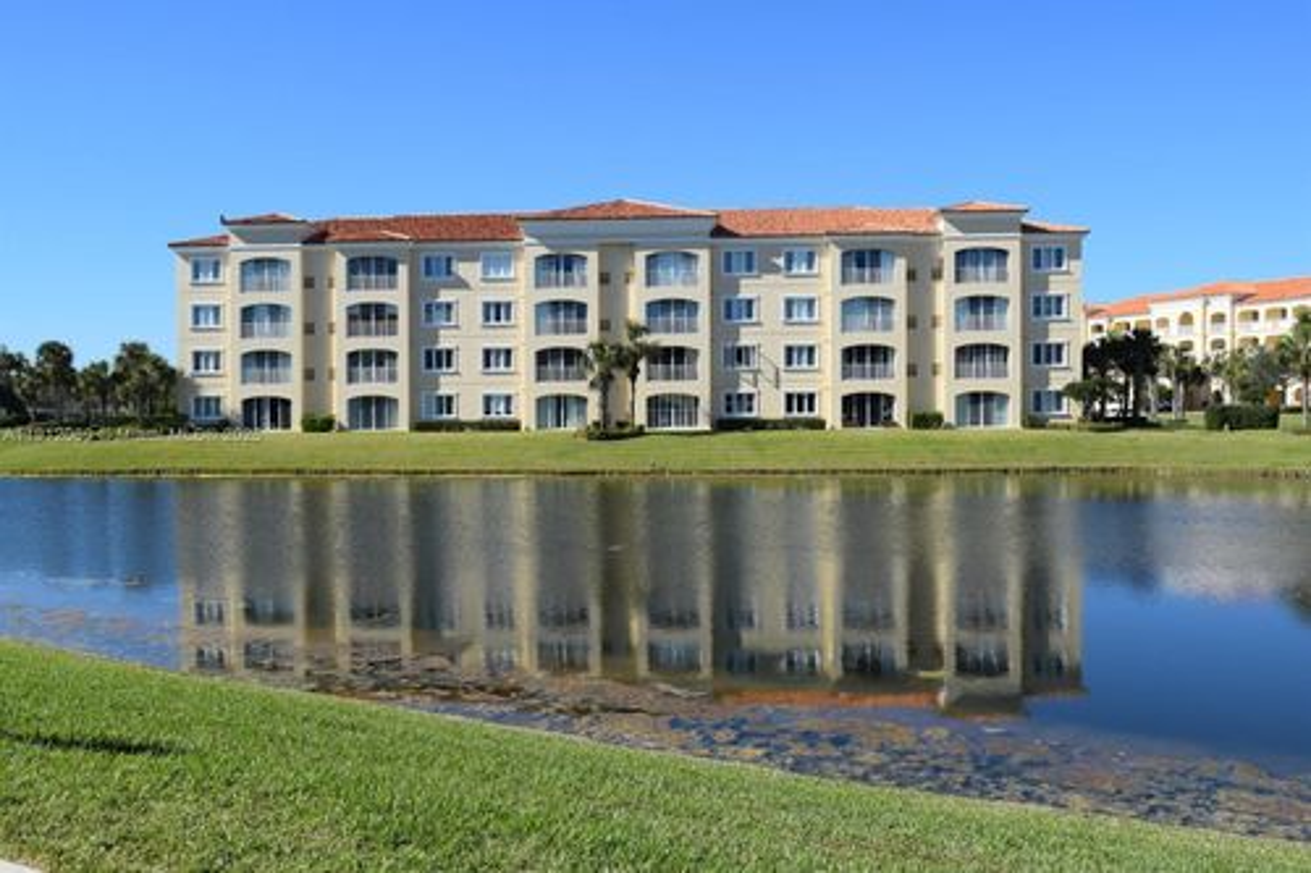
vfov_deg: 38.3
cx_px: 656
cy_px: 436
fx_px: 1256
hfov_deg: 55.1
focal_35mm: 34
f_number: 10
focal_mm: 23
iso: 200
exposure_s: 1/400
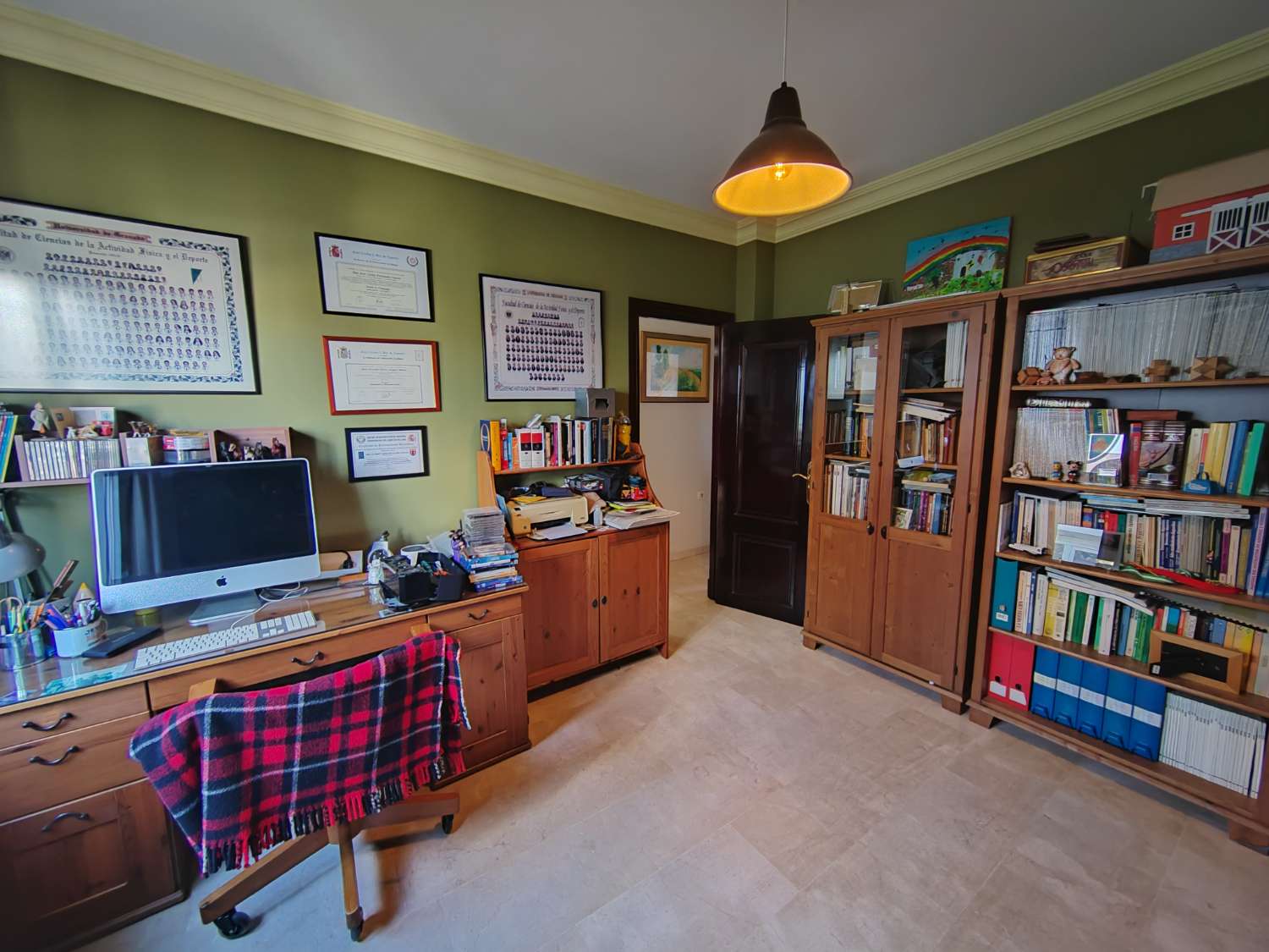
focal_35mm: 13
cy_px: 476
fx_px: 477
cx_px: 634
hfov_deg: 106.2
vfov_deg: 89.9
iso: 899
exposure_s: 1/25
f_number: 2.2
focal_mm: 2.16
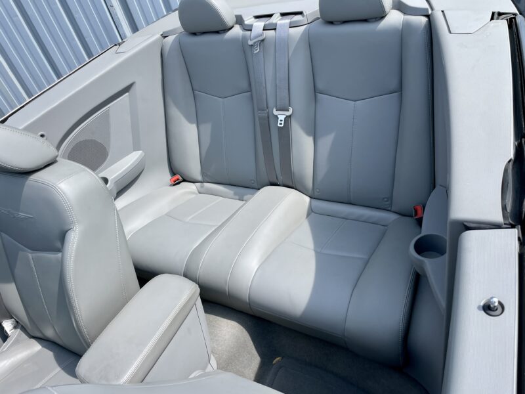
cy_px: 197
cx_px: 262
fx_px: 394
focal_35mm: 26
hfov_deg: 67.3
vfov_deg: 53.1
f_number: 1.6
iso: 32
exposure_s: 1/1435
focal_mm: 4.2
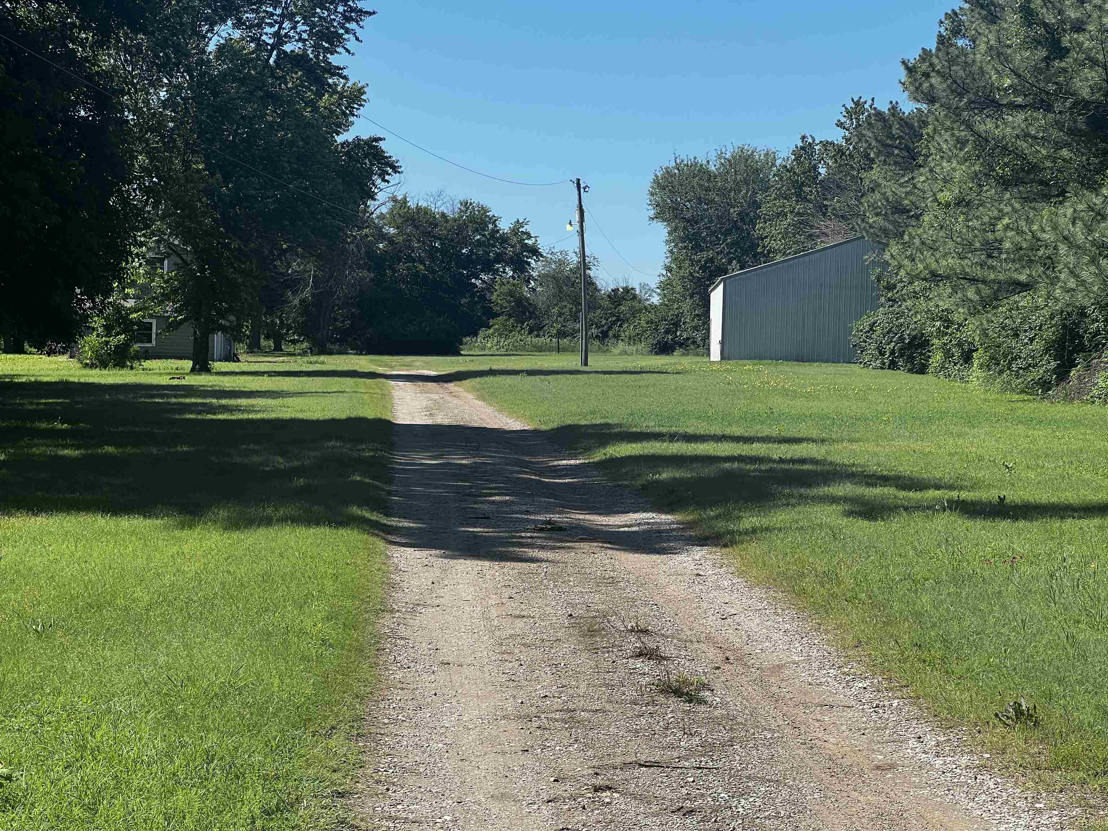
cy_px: 416
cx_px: 554
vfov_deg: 19.1
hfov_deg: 25.3
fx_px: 2465
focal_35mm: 77
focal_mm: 9
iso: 32
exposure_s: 1/564
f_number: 2.8
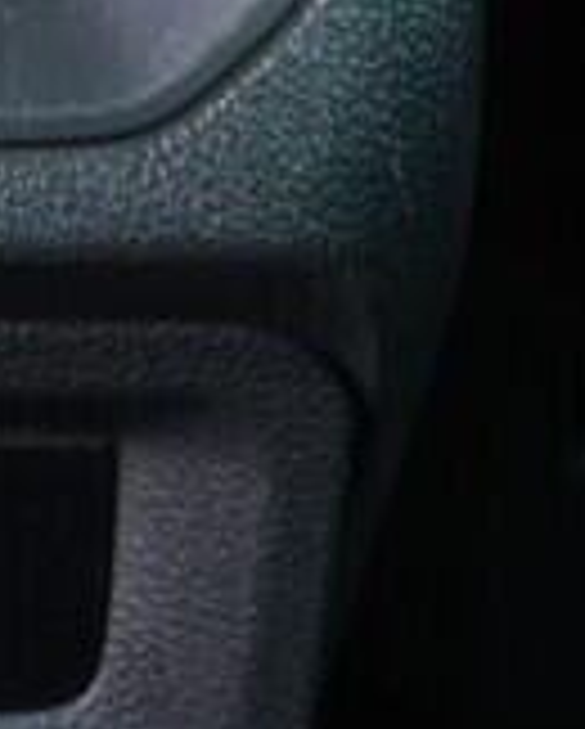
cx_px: -608
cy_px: -56
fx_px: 4601
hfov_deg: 7.0
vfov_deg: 9.0
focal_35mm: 213
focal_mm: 24
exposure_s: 1/40
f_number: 2.8
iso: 800
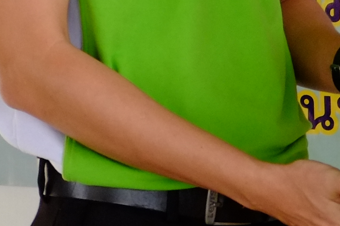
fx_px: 3068
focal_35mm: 325
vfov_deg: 4.2
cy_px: -153
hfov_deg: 6.3
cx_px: 465
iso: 800
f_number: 3.6
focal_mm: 37.4
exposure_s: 1/320
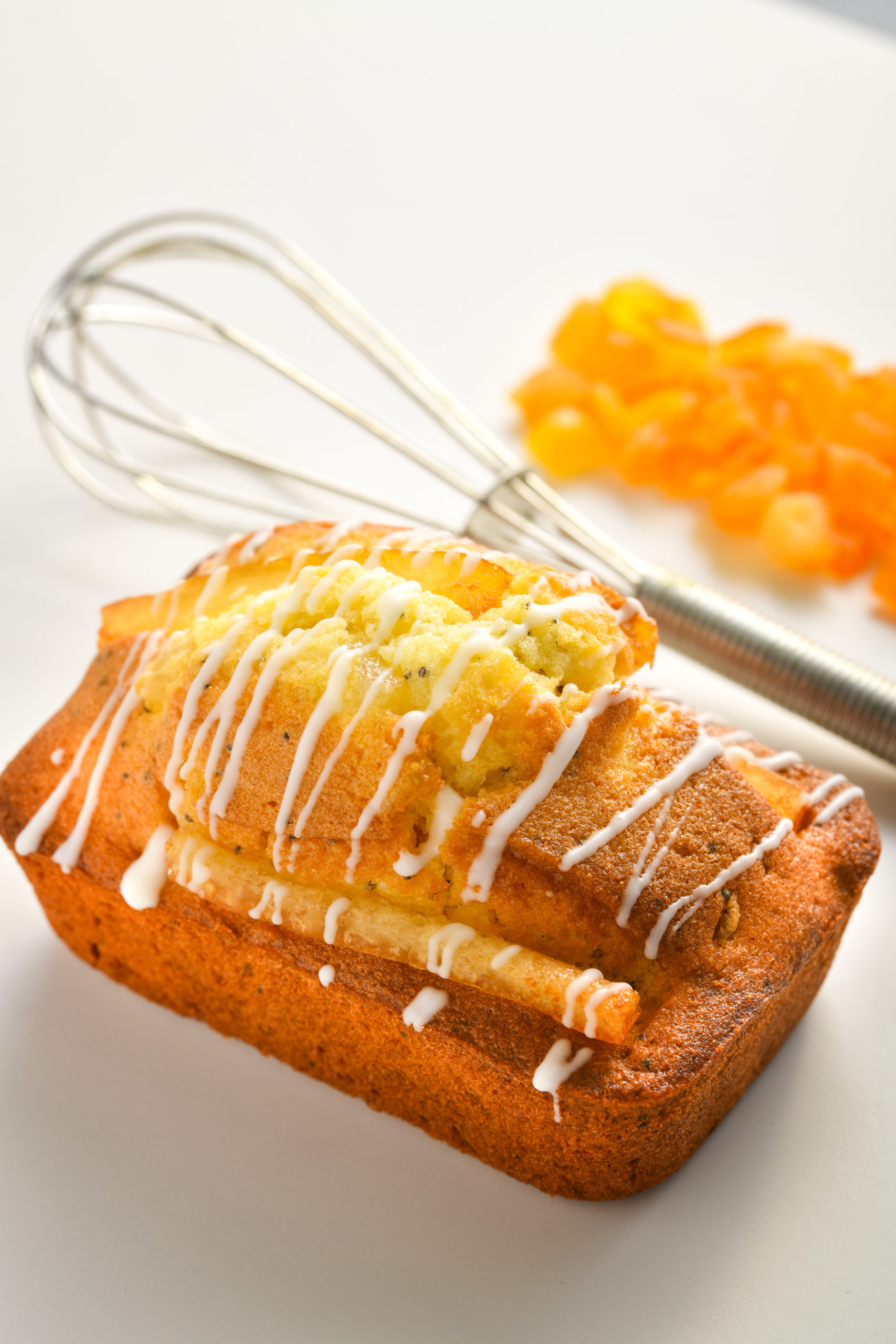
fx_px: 3359
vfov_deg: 22.6
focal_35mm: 90
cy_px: 672
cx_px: 448
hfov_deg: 15.2
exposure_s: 1/160
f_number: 14
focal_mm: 90
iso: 125
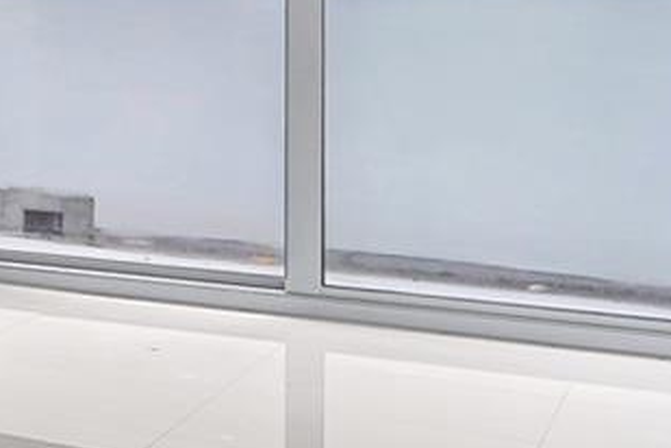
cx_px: -1047
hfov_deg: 13.8
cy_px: 24
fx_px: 1640
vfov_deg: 15.3
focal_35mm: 88
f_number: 5.6
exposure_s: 1/8
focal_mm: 17
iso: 100
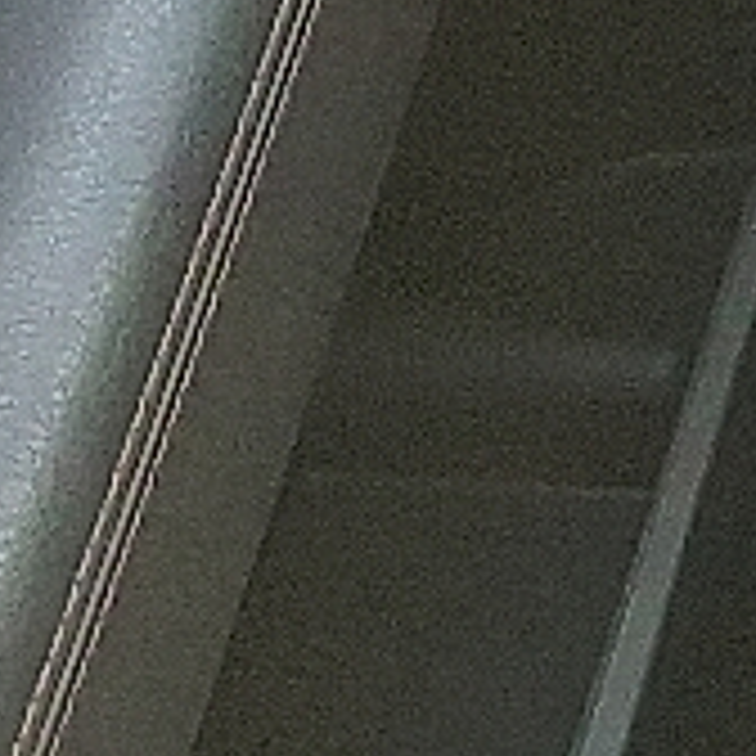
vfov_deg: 7.5
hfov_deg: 7.2
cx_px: 2466
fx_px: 5189
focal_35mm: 210
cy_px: -1377
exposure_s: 1/120
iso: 69
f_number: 1.8
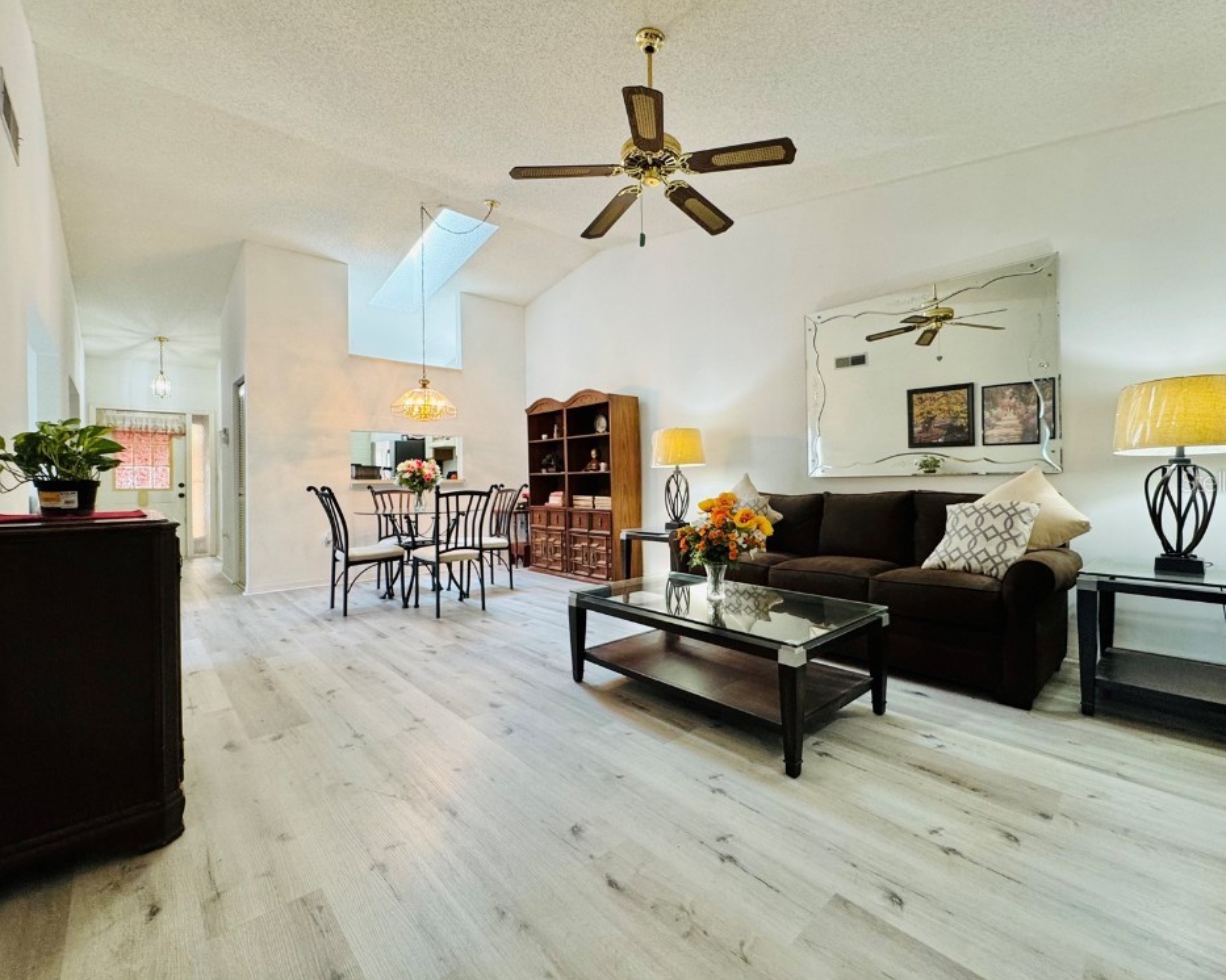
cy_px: 481
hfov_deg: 96.8
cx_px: 632
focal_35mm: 15
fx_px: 544
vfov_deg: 84.0
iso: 200
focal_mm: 2.22
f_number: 2.2
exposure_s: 1/60
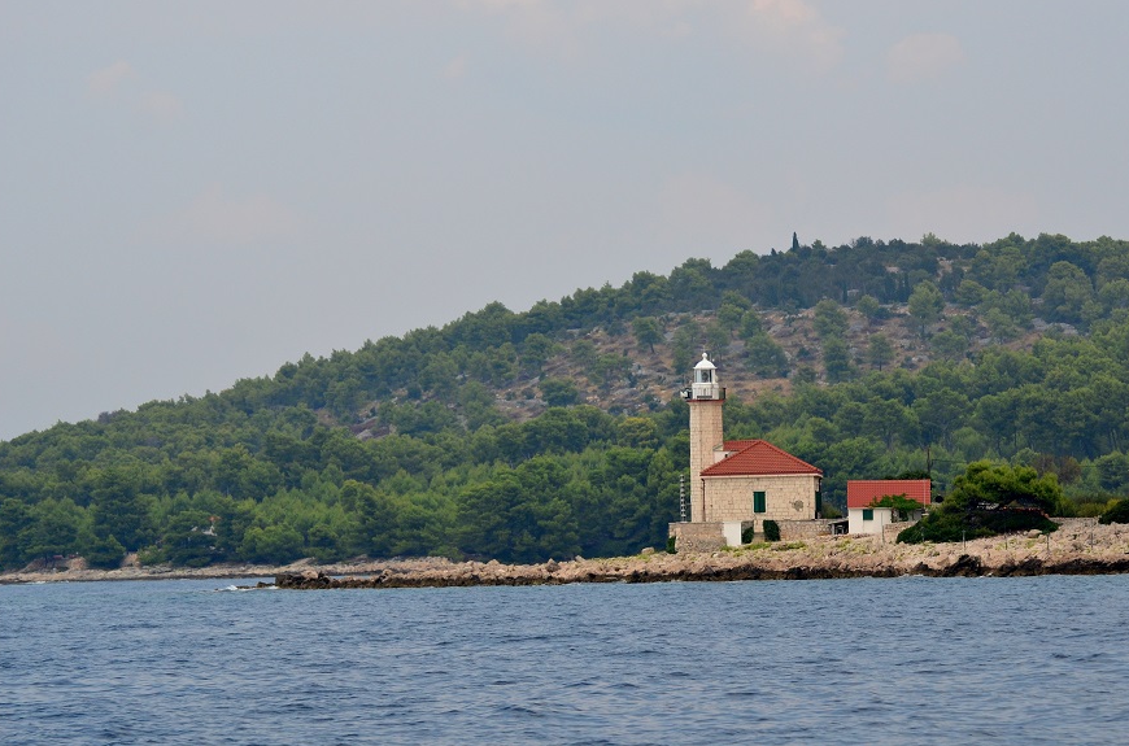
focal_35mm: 193
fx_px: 6036
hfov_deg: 10.7
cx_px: 634
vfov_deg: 7.1
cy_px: 320
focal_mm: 112
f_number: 5.6
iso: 400
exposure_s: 1/1600
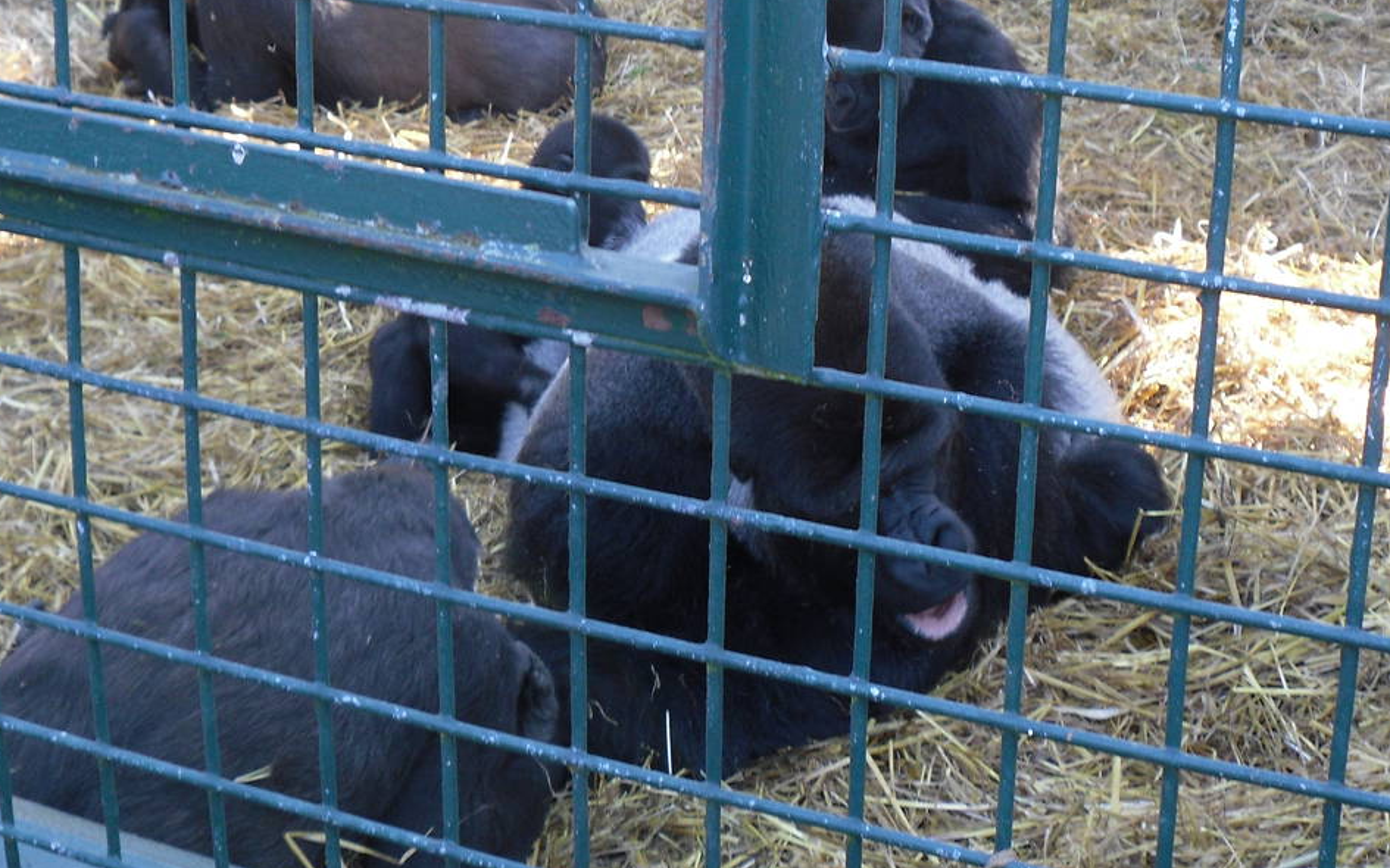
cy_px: 262
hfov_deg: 26.2
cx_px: 660
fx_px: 2992
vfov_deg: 16.5
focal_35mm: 79
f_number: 3.5
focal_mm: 8.1
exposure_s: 1/51
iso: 100
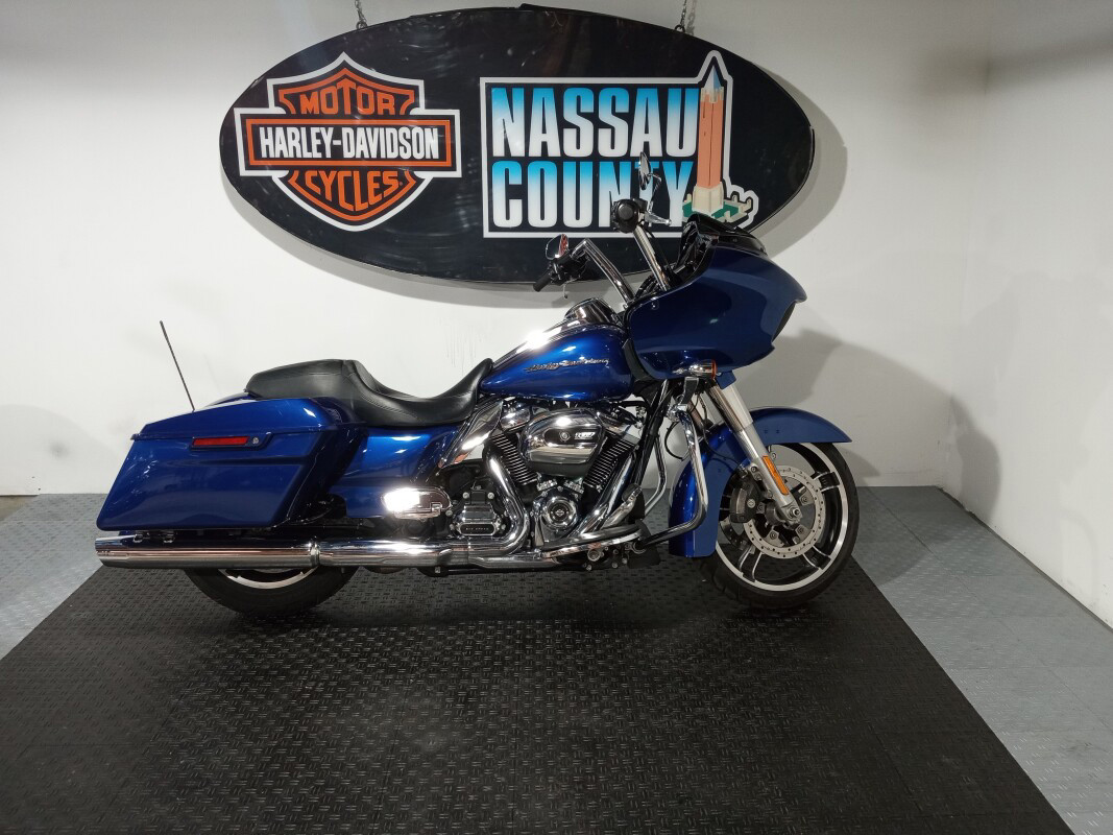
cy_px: 418
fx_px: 900
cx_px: 556
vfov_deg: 49.7
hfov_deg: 63.4
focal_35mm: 28
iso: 378
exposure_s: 1/40
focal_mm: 3.71
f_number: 2.2
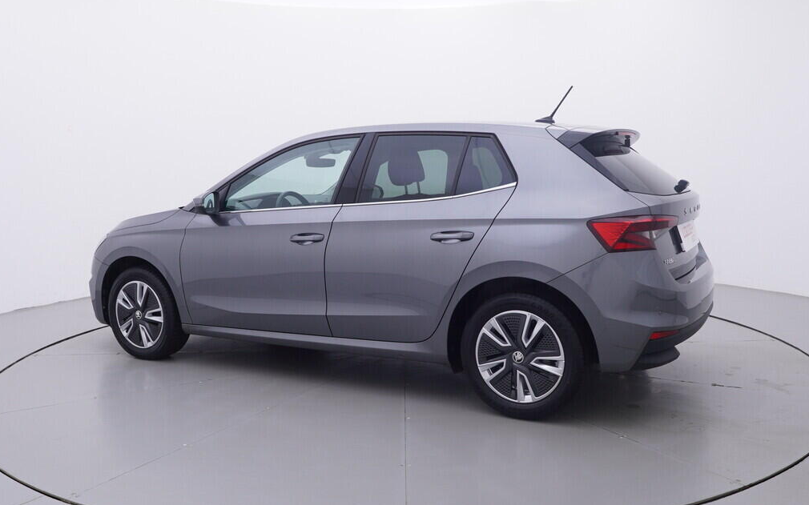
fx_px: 721
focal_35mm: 33
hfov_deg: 58.6
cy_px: 253
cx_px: 404
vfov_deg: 38.6
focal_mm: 15
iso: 200
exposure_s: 1/80
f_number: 5
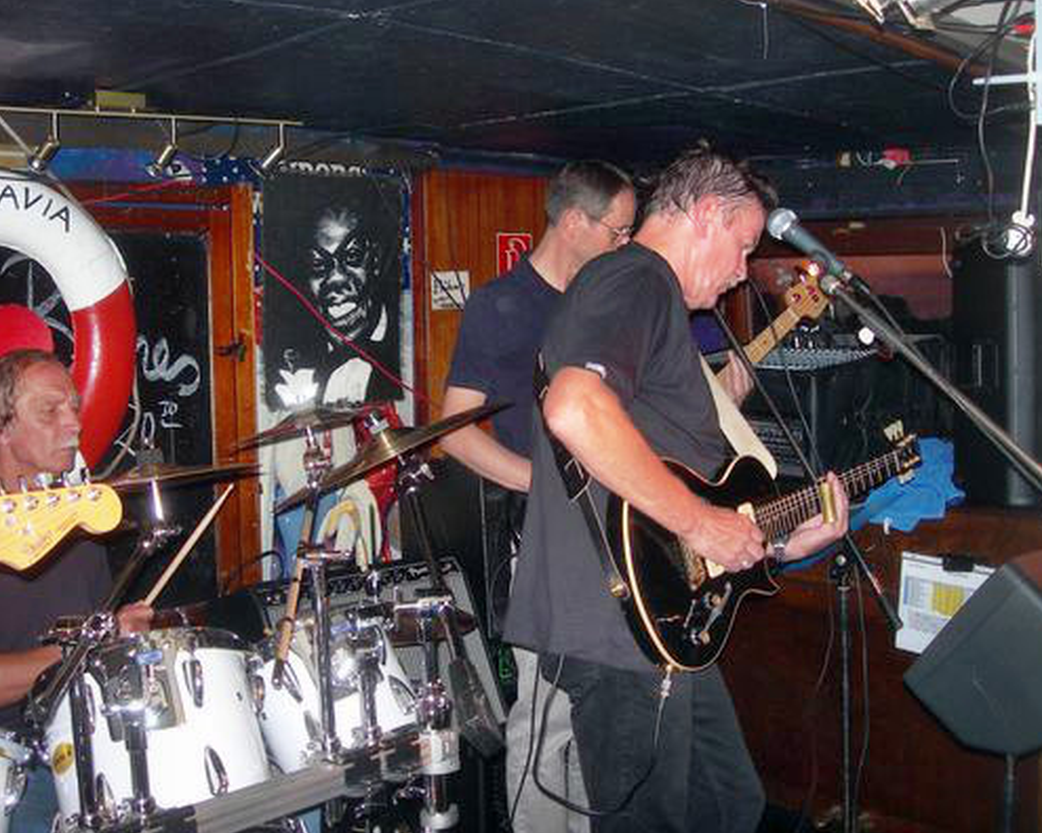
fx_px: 1388
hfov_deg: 41.2
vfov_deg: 33.4
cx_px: 524
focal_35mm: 45
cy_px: 364
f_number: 2.8
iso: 99
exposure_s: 1/60.1
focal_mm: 7.8
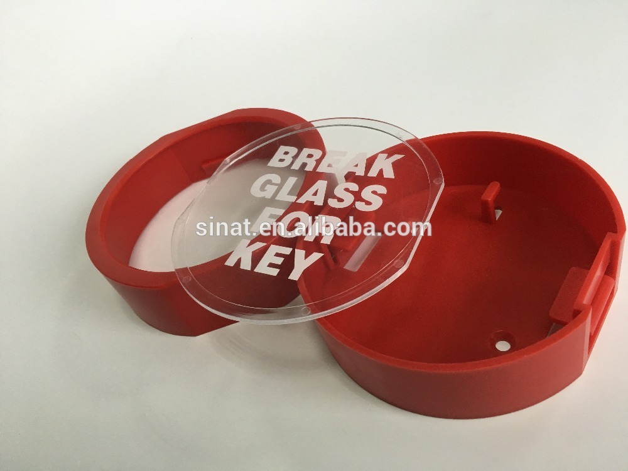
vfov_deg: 48.2
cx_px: 314
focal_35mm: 29
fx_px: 526
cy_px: 236
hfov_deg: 61.7
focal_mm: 4.15
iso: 50
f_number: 2.2
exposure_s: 1/33
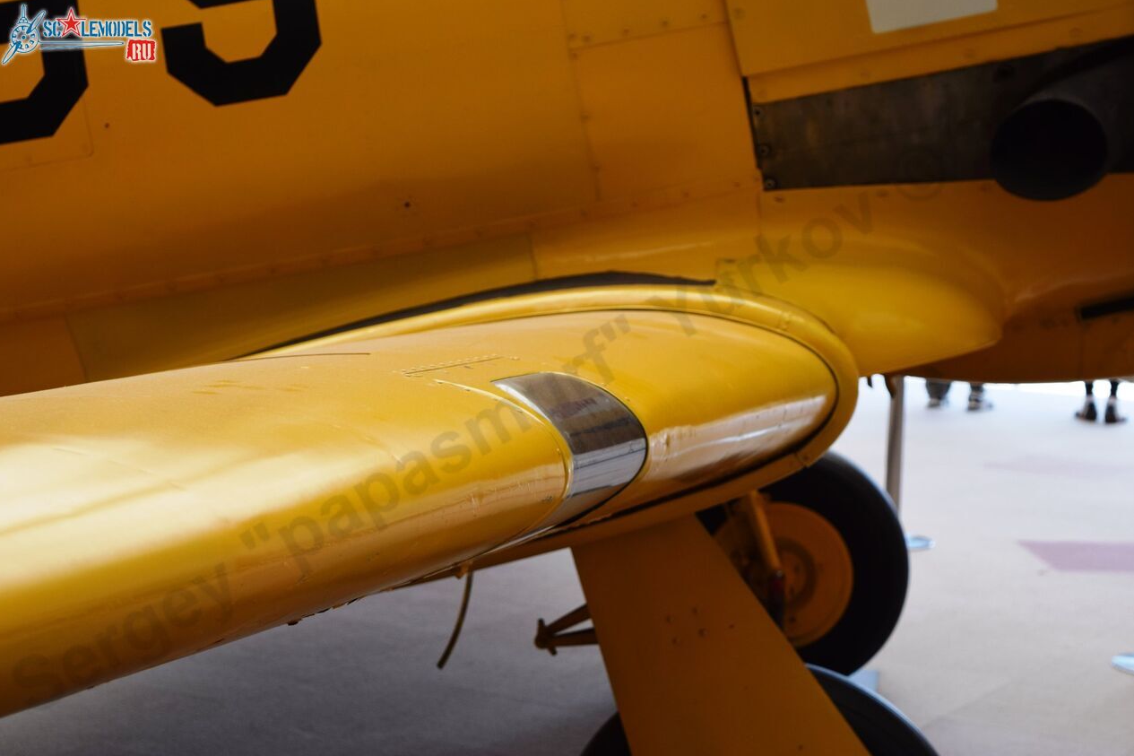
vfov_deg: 16.4
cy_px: 378
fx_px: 2630
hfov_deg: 24.3
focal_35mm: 84
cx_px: 567
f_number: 7.1
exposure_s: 1/200
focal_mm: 55
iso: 400
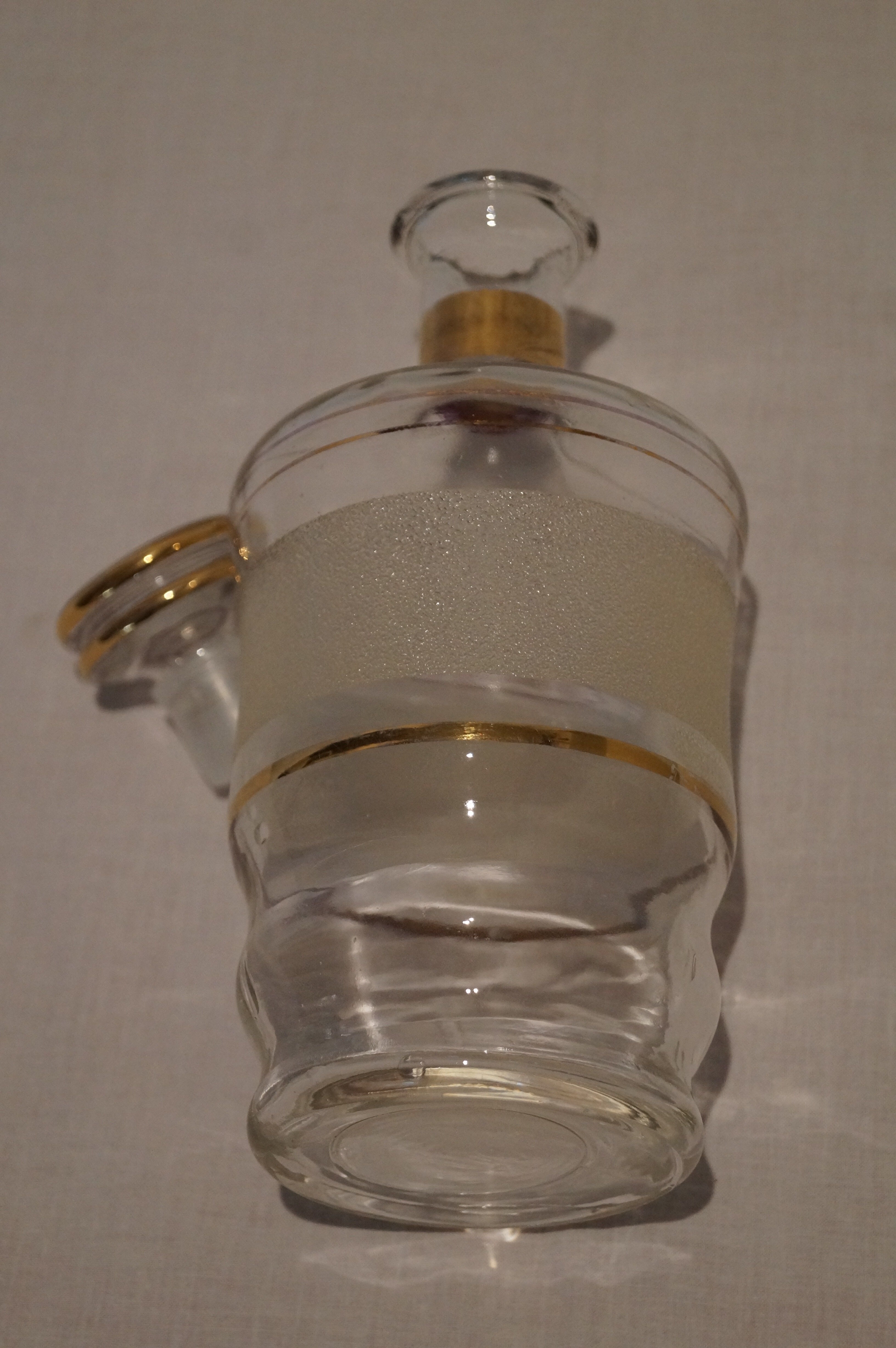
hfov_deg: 16.6
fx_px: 3068
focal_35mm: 82
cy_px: 674
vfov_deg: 24.8
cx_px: 448
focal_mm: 55
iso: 1600
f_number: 5.6
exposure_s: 1/100
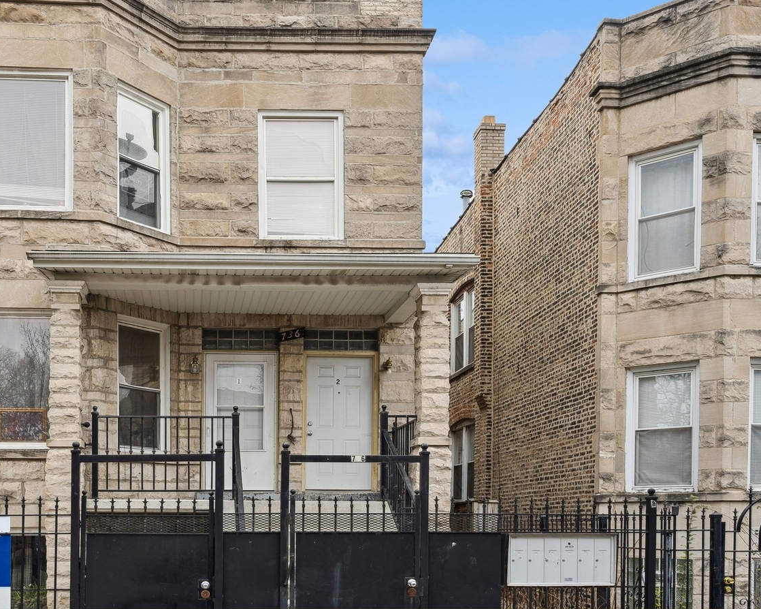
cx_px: 239
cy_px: 242
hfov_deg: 50.8
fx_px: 781
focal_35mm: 35
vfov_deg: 42.4
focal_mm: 25.5
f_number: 9.5
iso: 200
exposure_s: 1/30
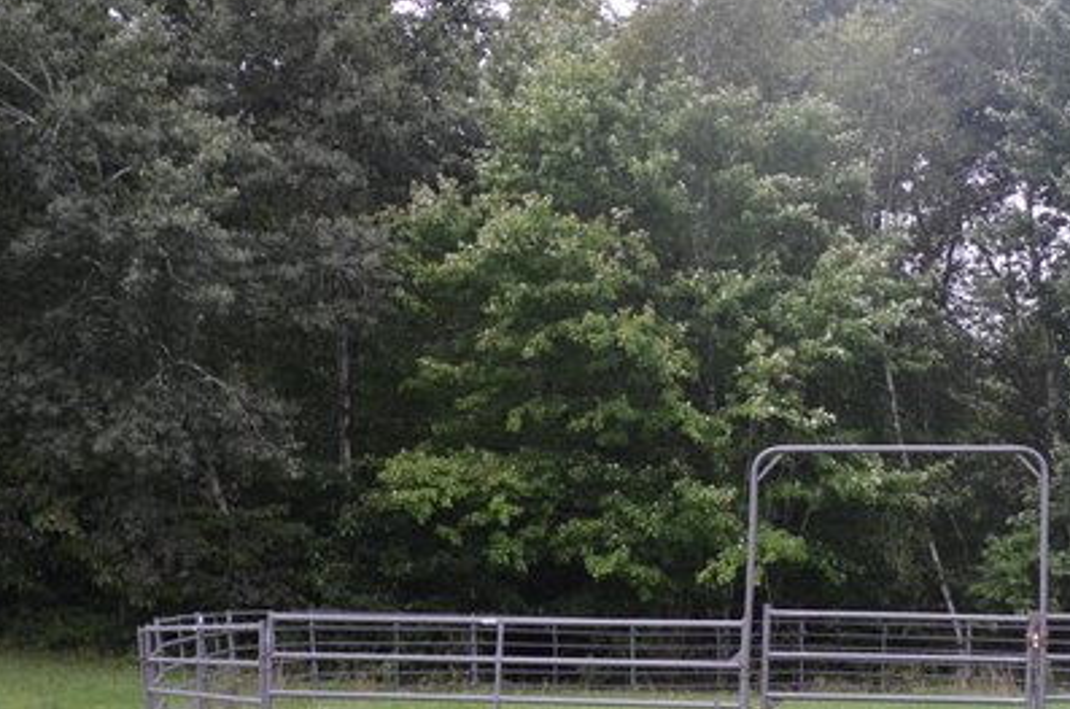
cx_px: 900
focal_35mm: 54
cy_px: 616
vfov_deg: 24.4
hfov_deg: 35.4
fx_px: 1602
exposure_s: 1/60
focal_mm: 20
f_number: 4.5
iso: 400
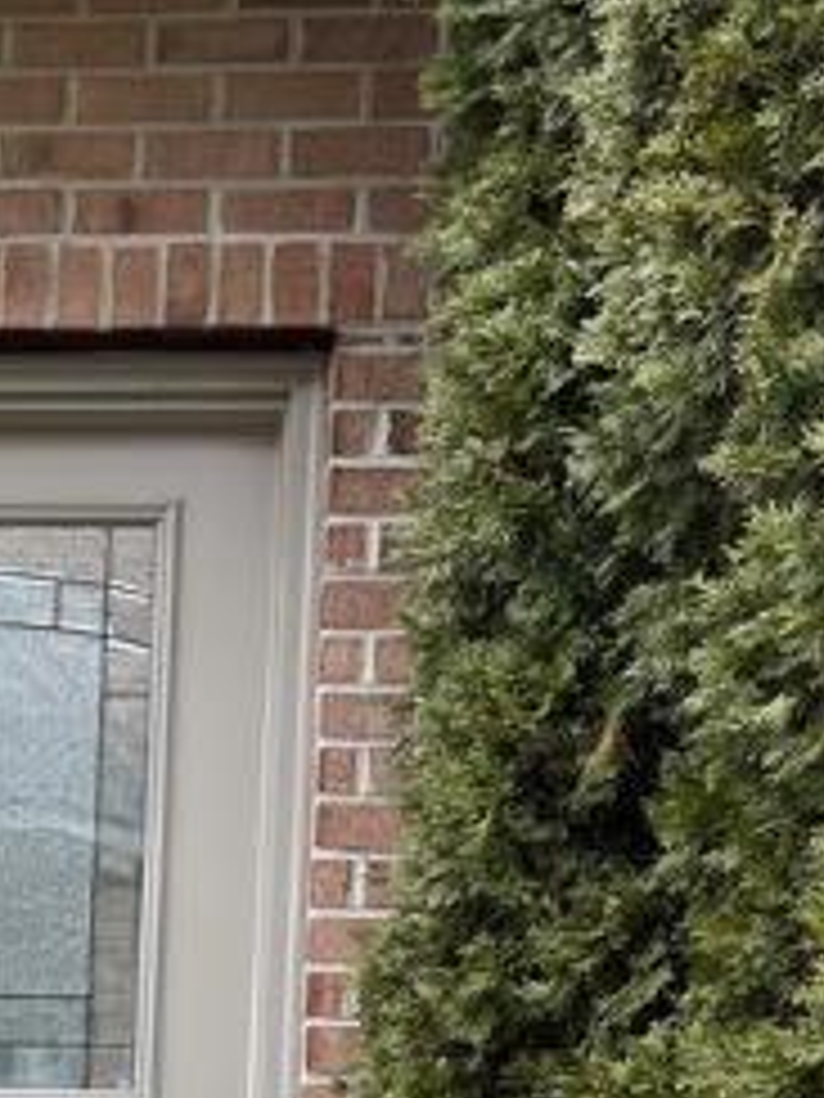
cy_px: 1278
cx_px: -302
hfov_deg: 16.8
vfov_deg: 22.2
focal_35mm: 82
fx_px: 2603
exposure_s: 1/121
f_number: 1.6
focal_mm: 5.1
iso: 80
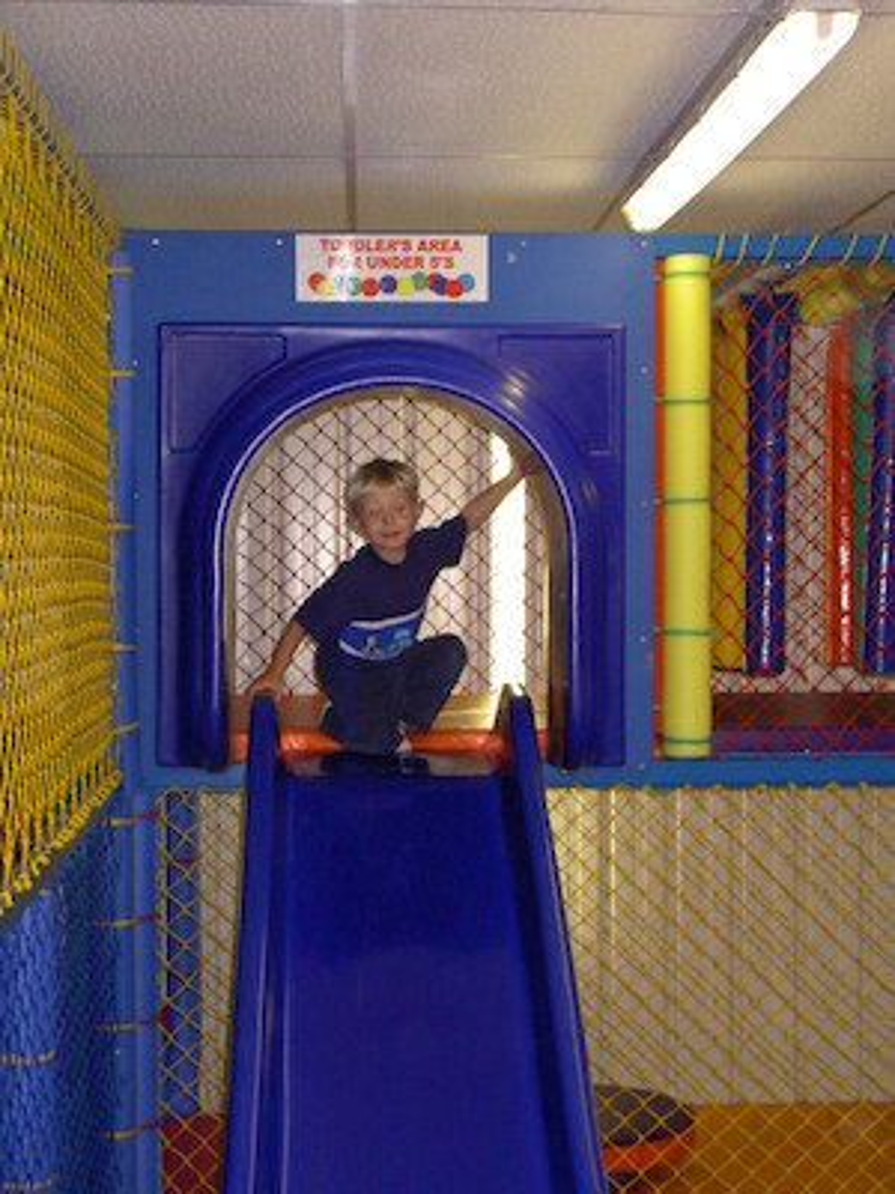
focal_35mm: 60
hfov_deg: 24.4
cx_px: 448
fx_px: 2068
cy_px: 597
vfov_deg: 32.2
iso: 200
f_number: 3.8
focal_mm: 9.9
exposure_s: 1/80
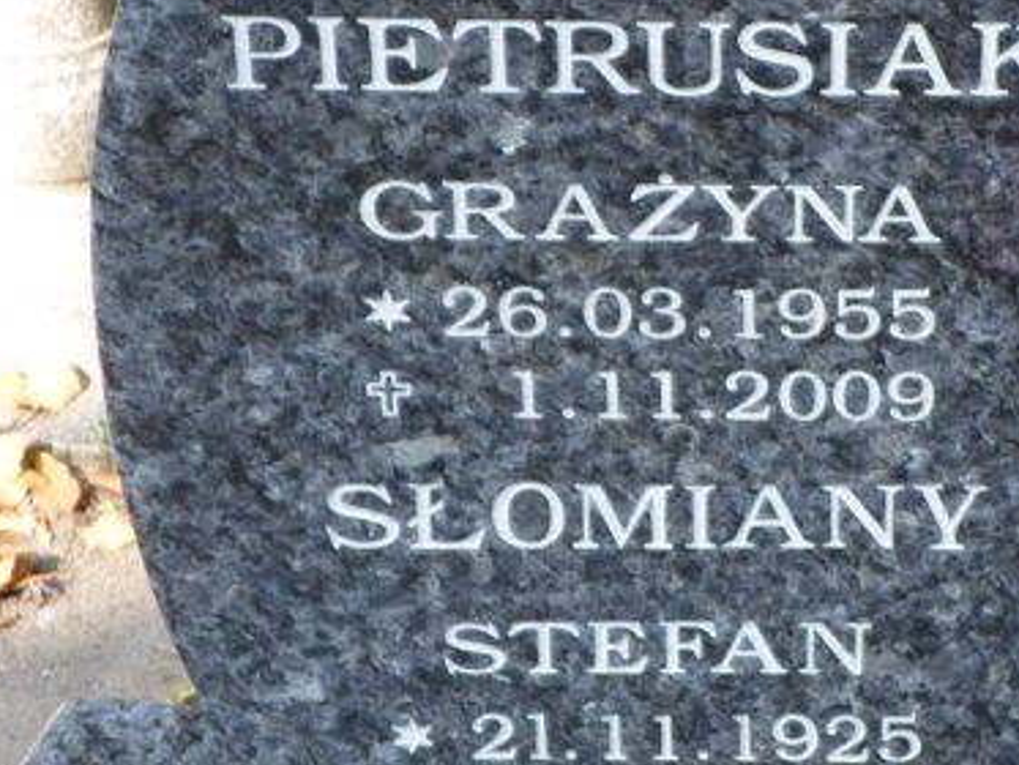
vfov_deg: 10.7
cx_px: 800
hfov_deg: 14.1
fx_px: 4093
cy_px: 350
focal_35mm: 139
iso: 80
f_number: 4.7
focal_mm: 14.6
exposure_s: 1/60
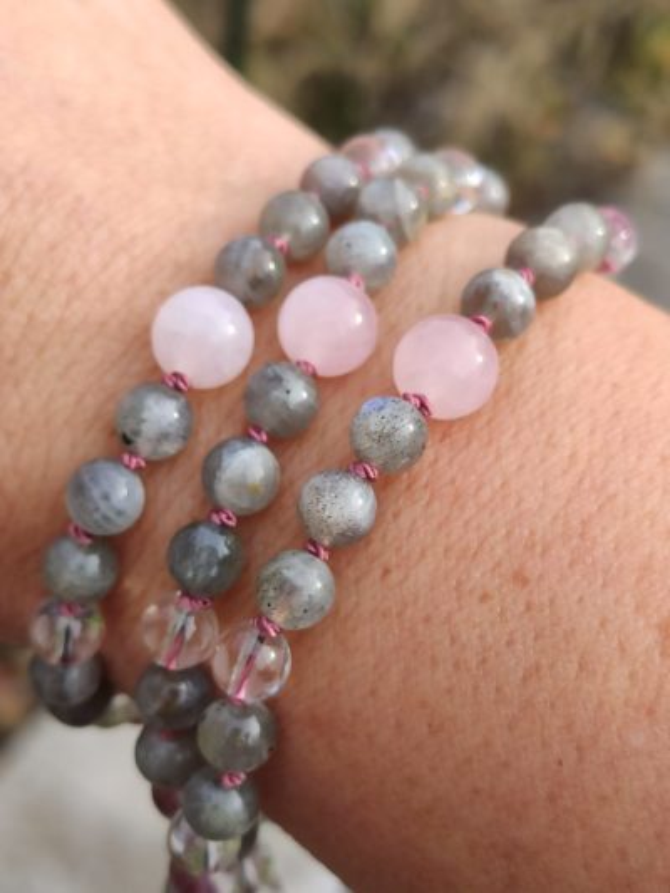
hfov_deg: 53.1
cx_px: 335
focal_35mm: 26
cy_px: 446
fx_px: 671
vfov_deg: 67.3
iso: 112
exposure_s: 1/328
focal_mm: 4.77
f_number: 1.75
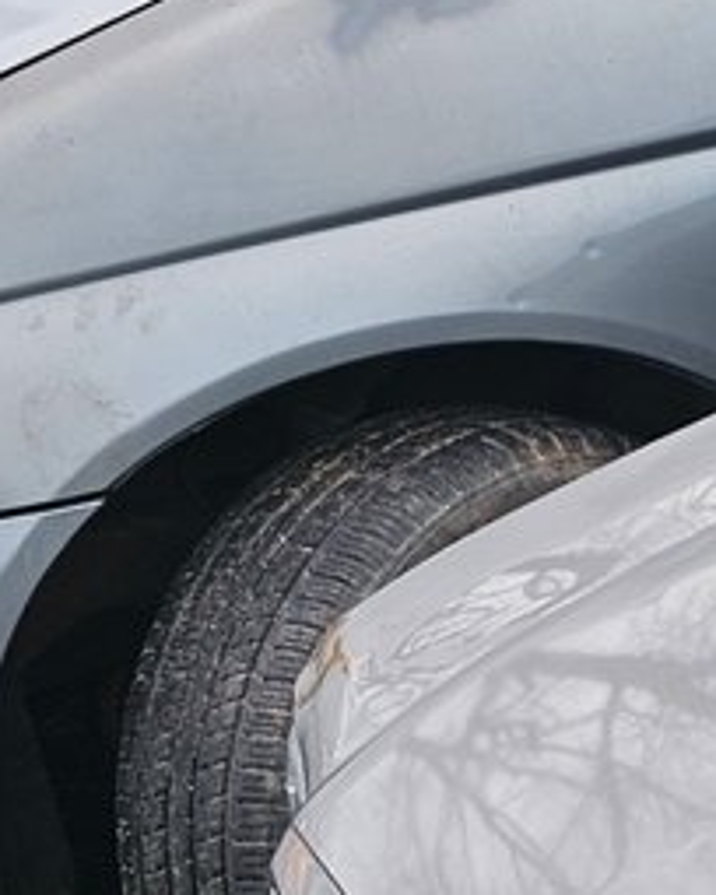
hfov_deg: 9.6
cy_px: 1353
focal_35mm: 133
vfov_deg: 13.6
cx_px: 1971
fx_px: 3523
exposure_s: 1/159
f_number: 1.7
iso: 10
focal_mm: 6.3
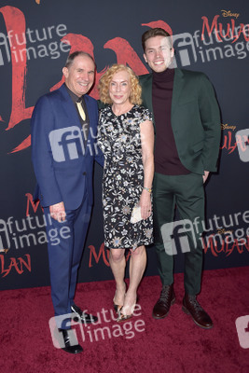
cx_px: 124
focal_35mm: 35
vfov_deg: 54.4
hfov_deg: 37.9
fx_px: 363
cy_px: 186
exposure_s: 1/250
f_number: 7.1
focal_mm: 35
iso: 400
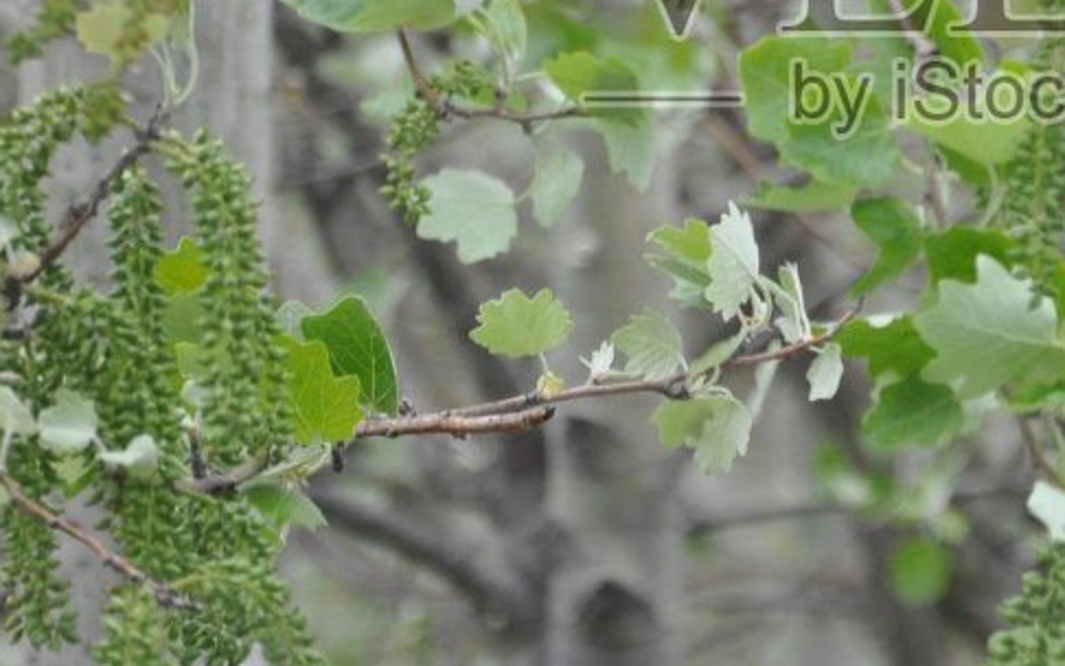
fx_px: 11671
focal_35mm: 402
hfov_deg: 5.2
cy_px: -8
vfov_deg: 3.3
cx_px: 944
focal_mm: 80
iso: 1000
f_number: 5.3
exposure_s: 1/500
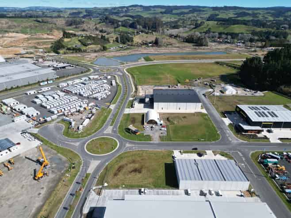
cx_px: 146
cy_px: 109
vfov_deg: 56.8
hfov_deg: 71.6
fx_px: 202
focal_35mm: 24
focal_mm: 6.72
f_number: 1.7
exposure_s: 1/3200
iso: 140
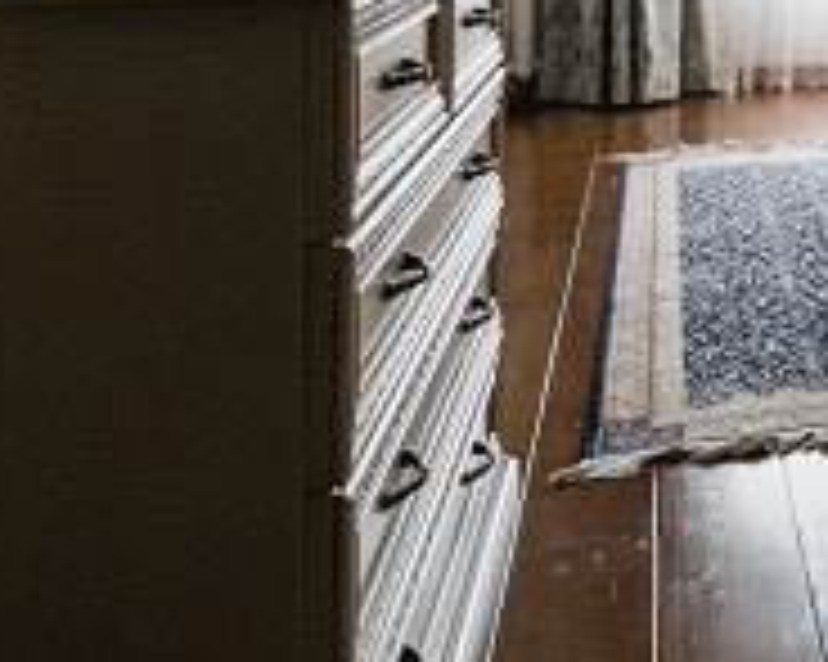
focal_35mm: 55
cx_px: 1174
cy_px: -153
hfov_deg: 26.7
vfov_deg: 24.7
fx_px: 1347
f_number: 4
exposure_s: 1/250
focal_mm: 12
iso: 640
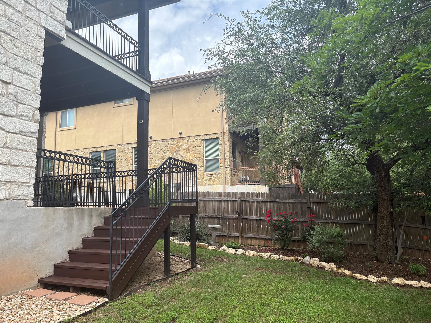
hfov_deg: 67.3
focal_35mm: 26
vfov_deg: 53.1
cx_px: 216
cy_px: 162
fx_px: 324
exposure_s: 1/1953
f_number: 1.6
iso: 64
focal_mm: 5.96
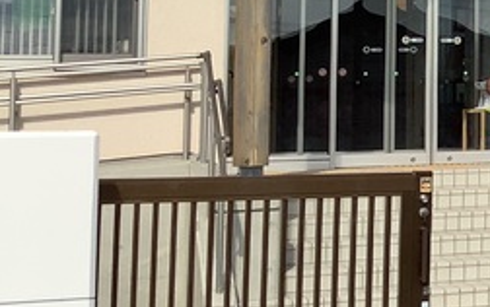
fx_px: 1497
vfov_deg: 11.5
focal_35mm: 112
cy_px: -50
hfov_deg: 16.5
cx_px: 786
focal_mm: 3.3
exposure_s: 1/1852
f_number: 2.4
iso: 25
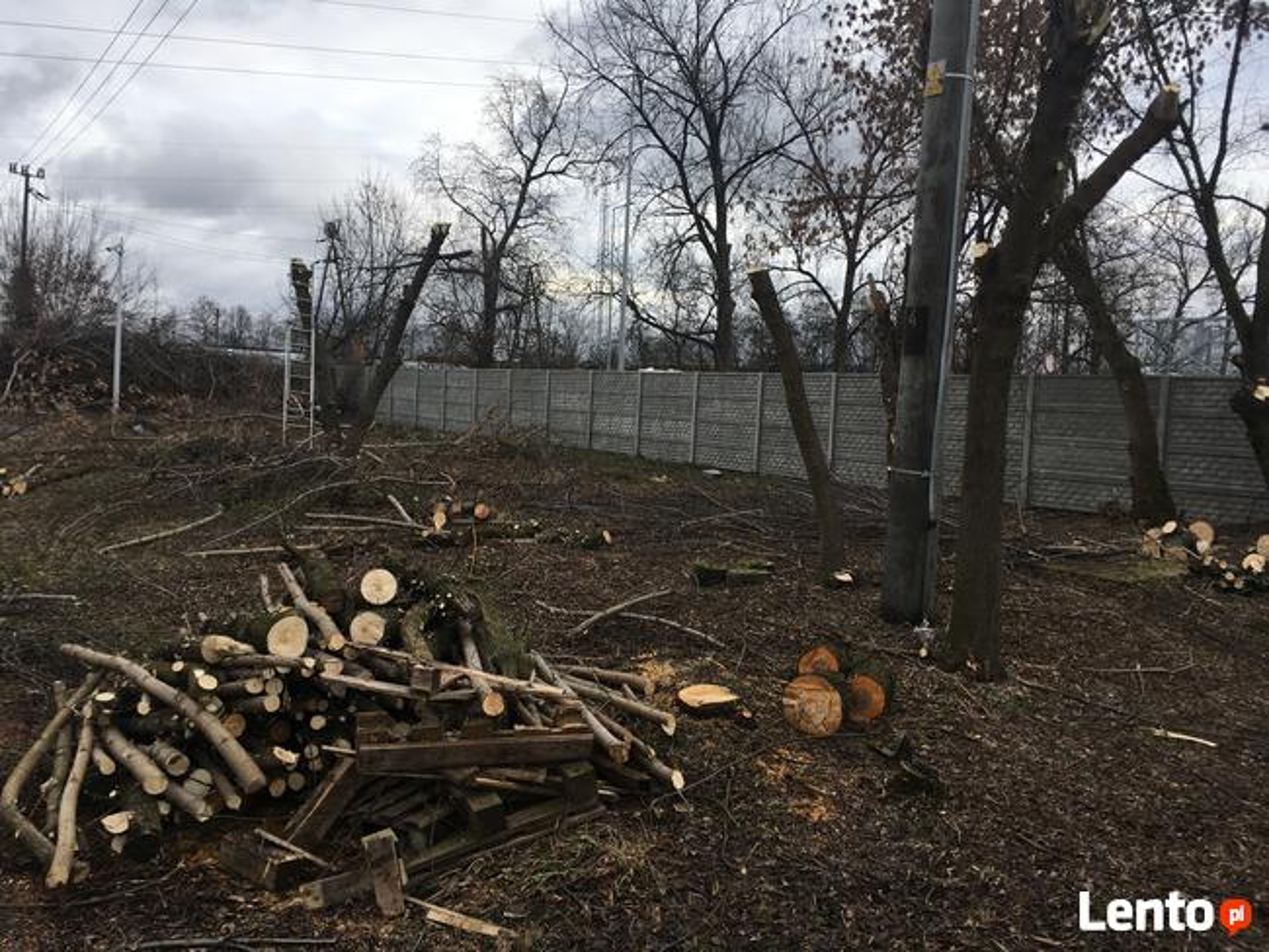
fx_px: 1064
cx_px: 634
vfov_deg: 48.3
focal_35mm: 29
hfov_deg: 61.6
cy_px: 476
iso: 25
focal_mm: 4.15
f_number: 2.2
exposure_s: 1/553
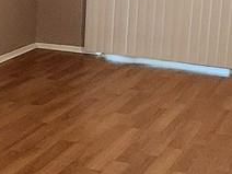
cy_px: 26
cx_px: -26
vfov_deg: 15.0
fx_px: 657
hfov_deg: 19.2
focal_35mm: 98
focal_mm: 1.74
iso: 400
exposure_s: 1/60
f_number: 2.2
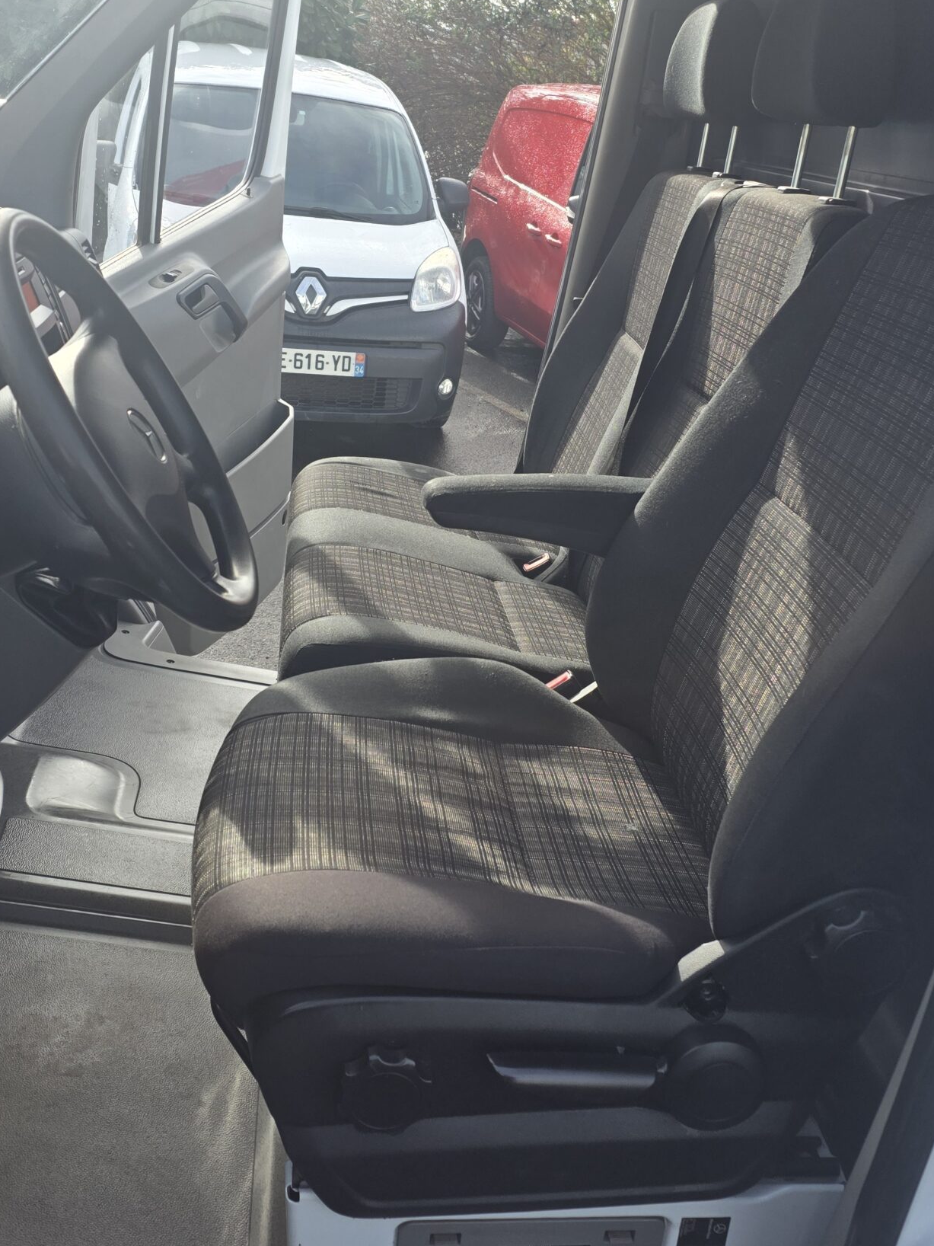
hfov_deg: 39.6
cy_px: 516
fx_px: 1295
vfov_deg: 51.1
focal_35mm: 36
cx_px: 431
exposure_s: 1/2082
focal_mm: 6.25
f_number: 1.7
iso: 80
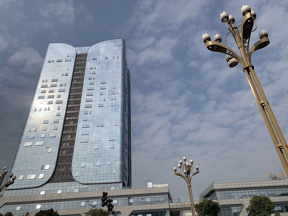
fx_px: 216
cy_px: 108
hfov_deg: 67.3
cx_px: 144
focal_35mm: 26
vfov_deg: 53.1
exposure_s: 1/5715
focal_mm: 4.25
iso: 25
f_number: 1.8
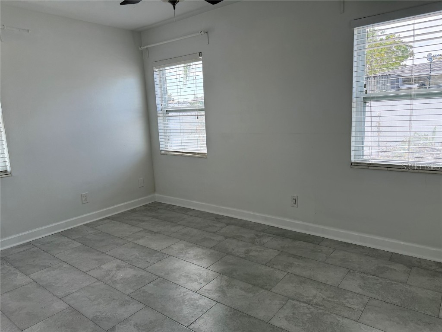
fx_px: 306
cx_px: 221
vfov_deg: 56.8
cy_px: 166
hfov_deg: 71.6
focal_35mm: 24
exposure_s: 1/456
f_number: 1.78
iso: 100
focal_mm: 6.76
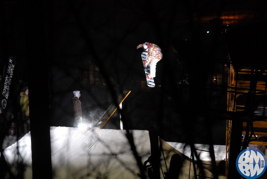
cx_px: 134
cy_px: 90
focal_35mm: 120
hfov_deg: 17.0
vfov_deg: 11.5
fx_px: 891
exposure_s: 1/60
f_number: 7.1
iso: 400
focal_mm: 80
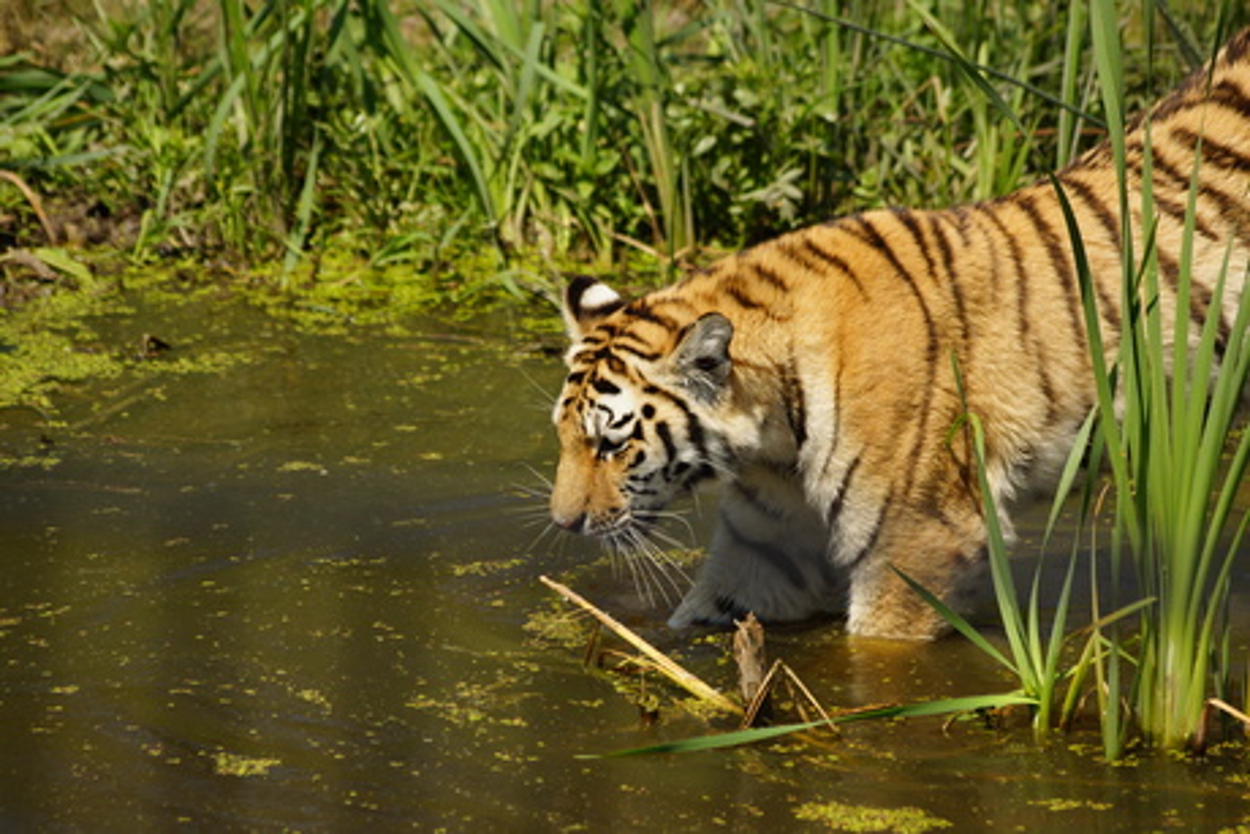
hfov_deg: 7.6
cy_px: 417
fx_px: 9377
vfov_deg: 5.1
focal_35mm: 270
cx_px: 625
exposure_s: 1/800
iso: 100
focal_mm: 180
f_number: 5.6
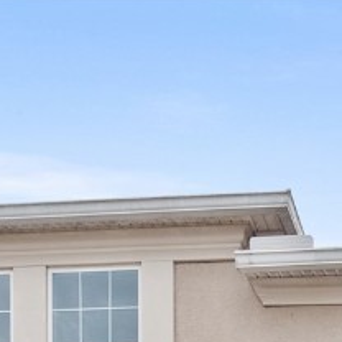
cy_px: 625
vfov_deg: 20.0
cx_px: 395
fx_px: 682
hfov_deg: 25.6
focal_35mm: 61
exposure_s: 1/320
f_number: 6.3
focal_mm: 7
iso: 200
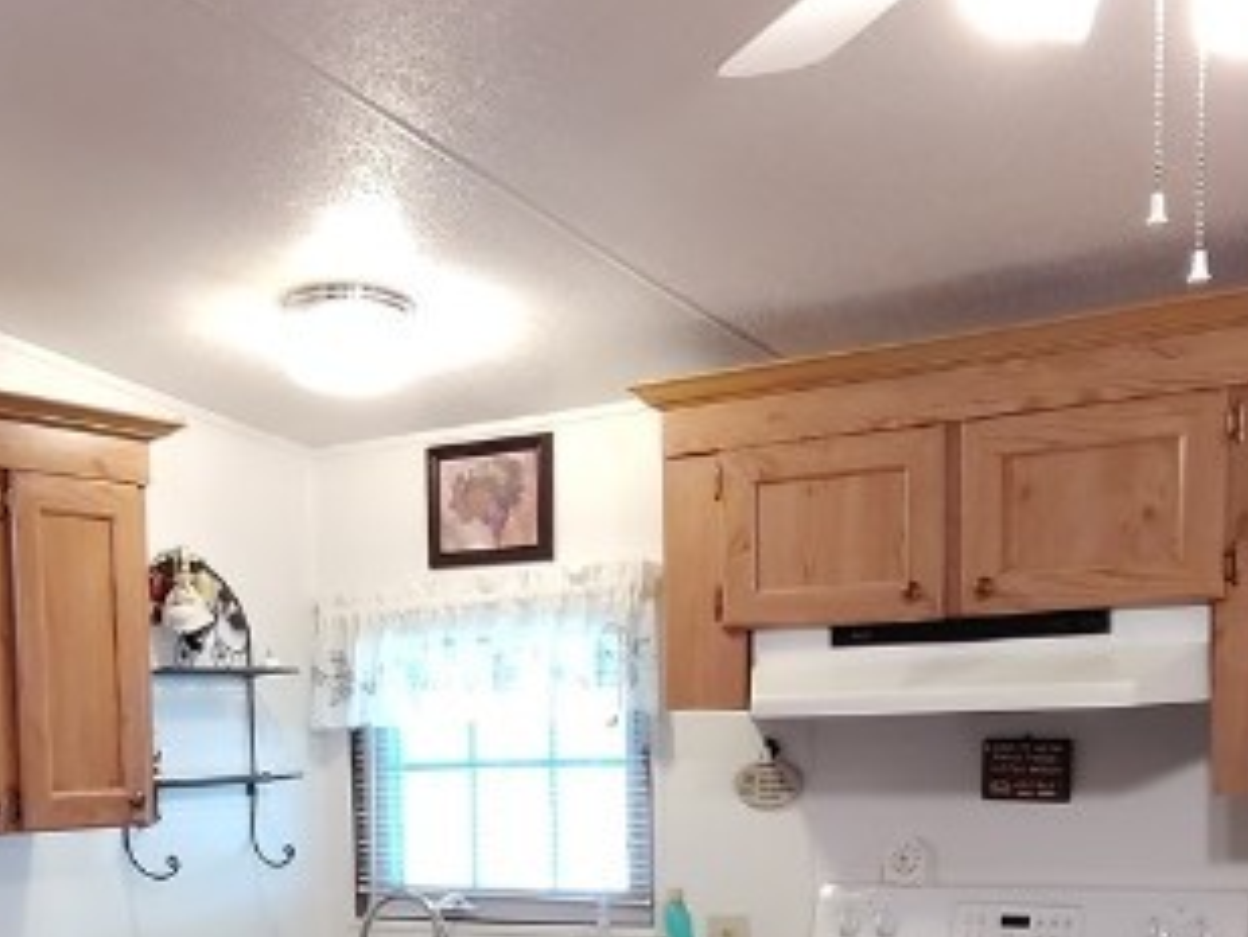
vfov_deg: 26.2
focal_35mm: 53
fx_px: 1912
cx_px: 343
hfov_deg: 35.5
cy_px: 921
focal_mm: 2.13
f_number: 2.2
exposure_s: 1/24
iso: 383
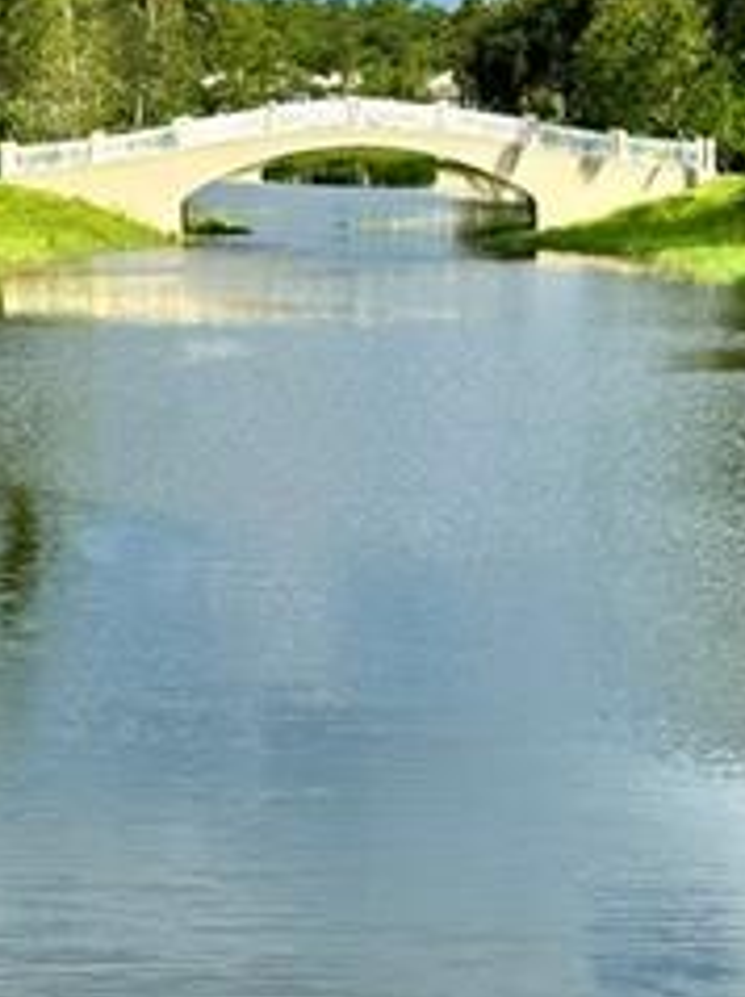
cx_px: 494
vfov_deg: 12.7
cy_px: 687
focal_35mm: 155
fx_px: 4456
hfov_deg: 9.6
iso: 64
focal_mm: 6.86
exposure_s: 1/4016
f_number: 1.78
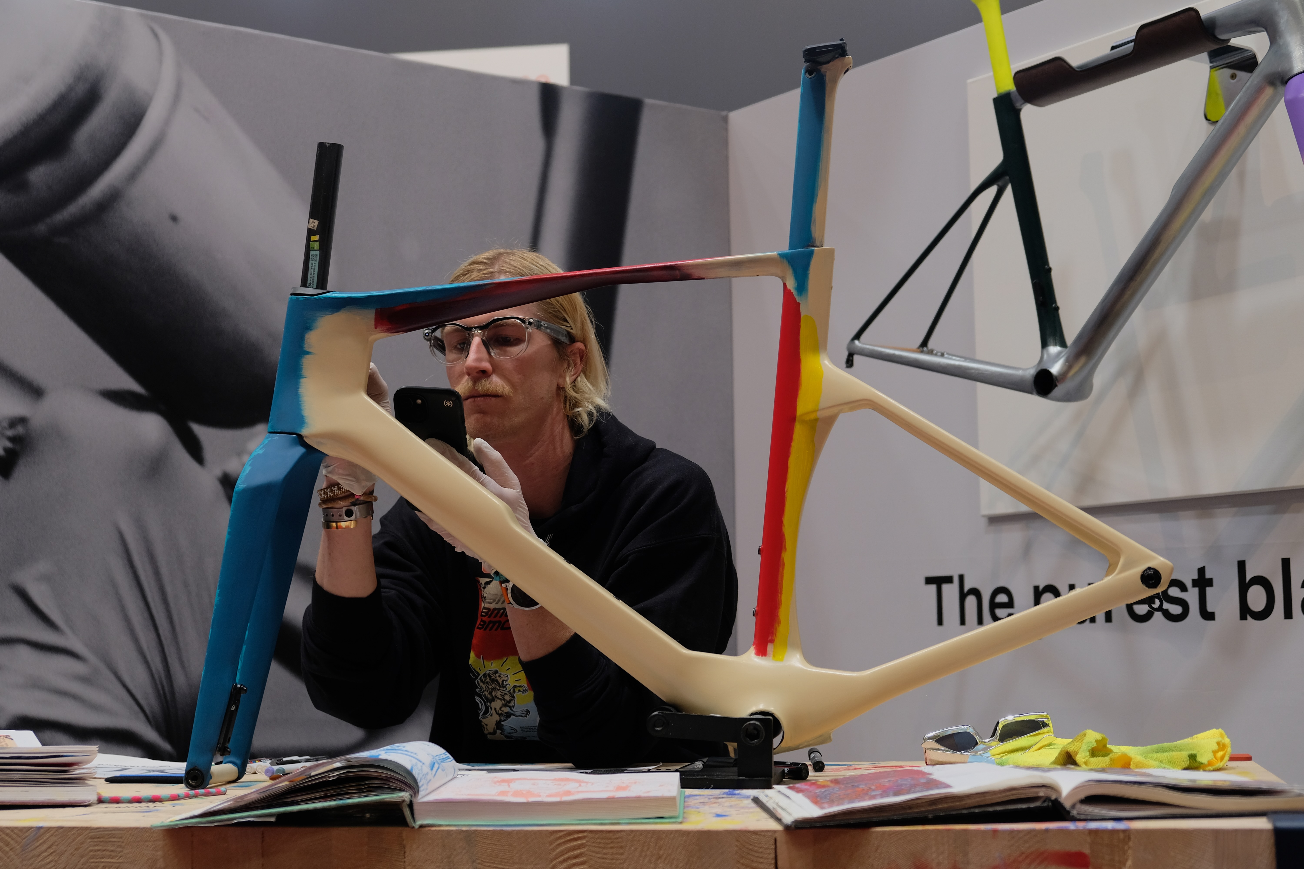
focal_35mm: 56
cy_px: 434
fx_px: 2028
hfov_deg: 35.6
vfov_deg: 24.2
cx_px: 652
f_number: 3.6
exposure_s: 1/105
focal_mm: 37.4
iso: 400
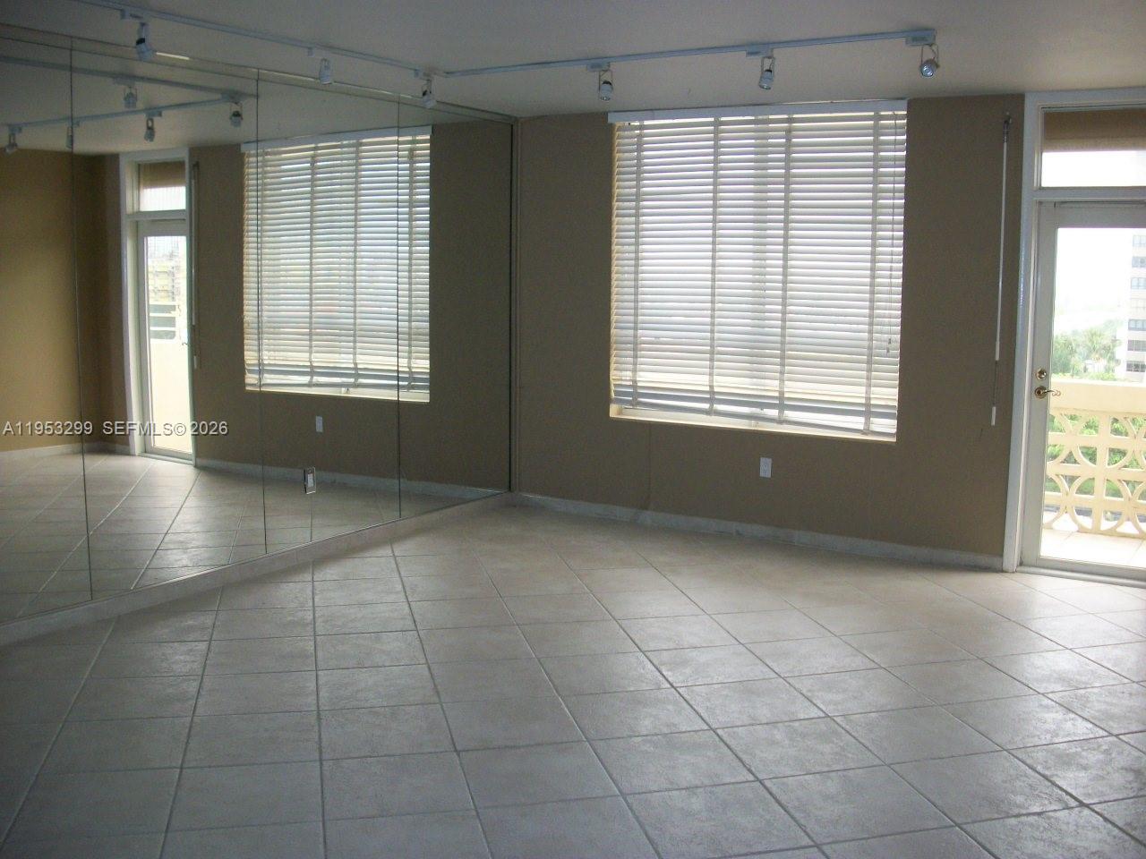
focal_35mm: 35
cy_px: 430
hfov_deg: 52.6
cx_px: 573
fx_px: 1159
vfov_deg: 40.7
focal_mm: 6.3
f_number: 3.1
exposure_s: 1/30
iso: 160
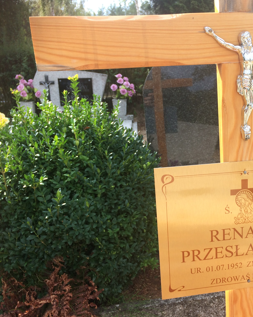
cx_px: 193
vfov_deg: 47.9
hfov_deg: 38.1
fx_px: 356
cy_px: 159
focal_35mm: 38
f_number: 2.2
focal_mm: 4.15
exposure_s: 1/612
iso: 32
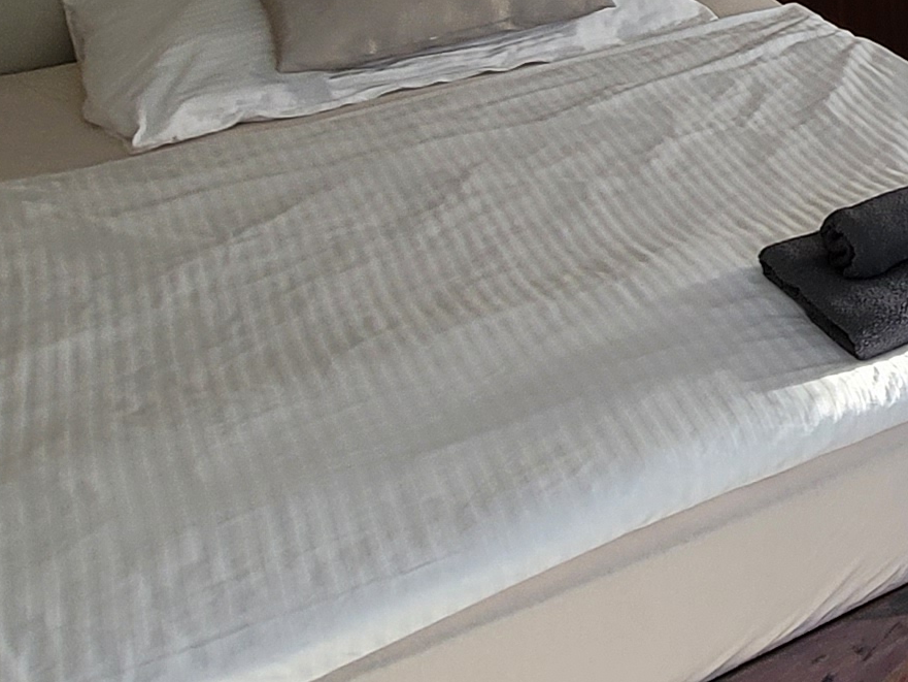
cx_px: 1420
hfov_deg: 24.2
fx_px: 1548
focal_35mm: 59
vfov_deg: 22.6
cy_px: -158
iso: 64
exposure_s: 1/50
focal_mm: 1.74
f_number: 2.2
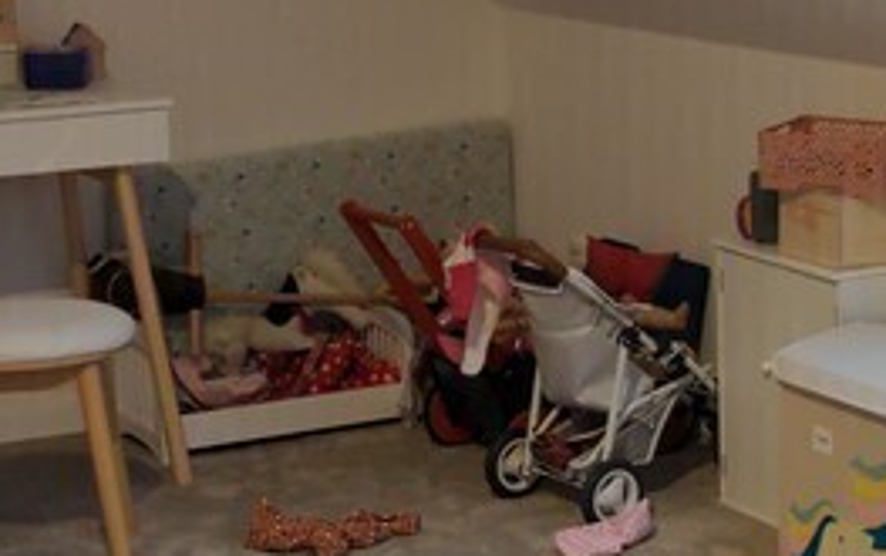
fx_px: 2490
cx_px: 643
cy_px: 266
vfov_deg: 12.7
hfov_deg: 20.1
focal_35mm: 103
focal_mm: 4.38
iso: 55
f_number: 1.73
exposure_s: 1/31
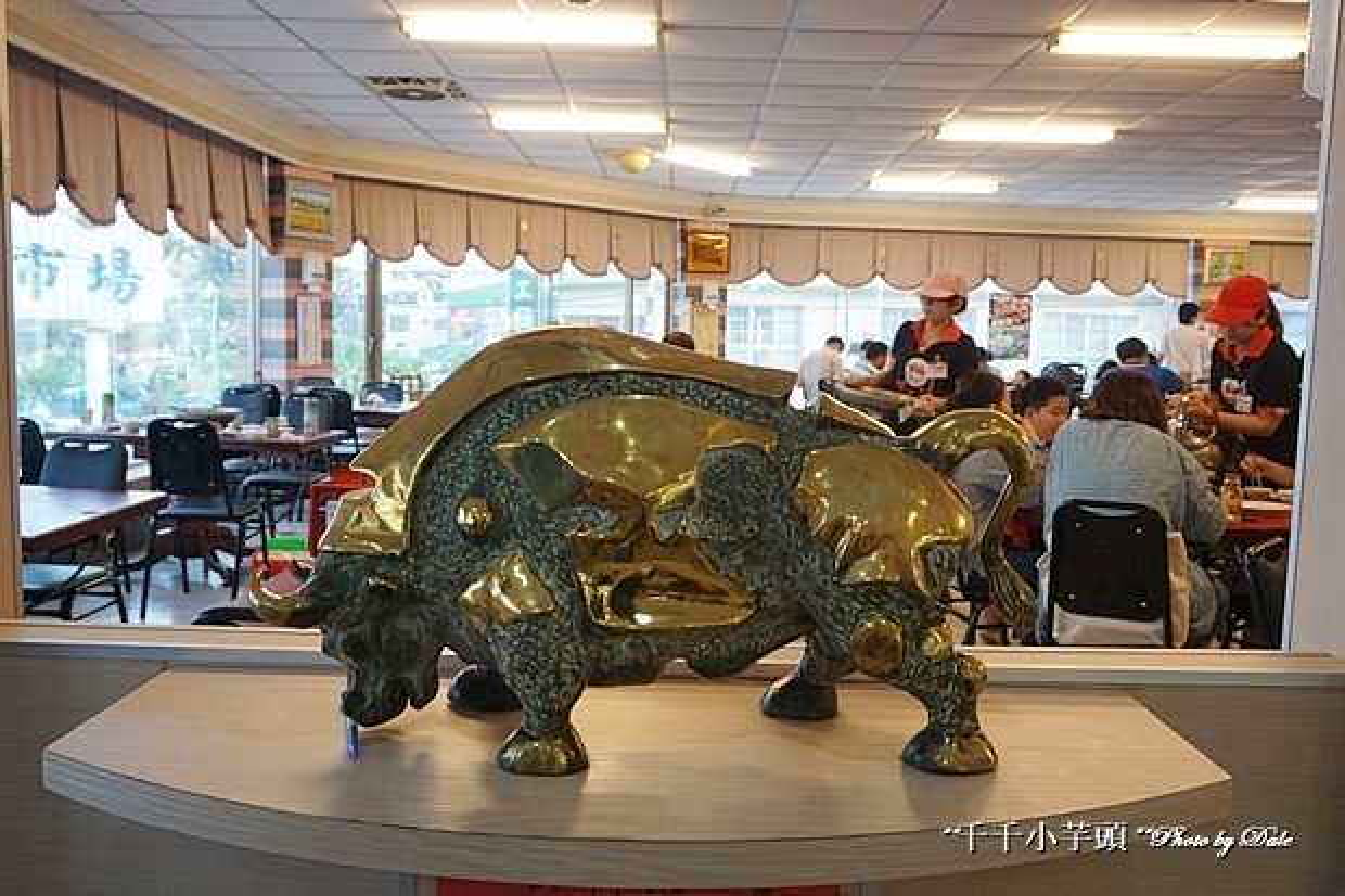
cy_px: 448
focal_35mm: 30
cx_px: 672
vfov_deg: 43.6
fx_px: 1120
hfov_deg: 61.9
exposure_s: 1/60
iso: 500
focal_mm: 20
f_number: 5.6
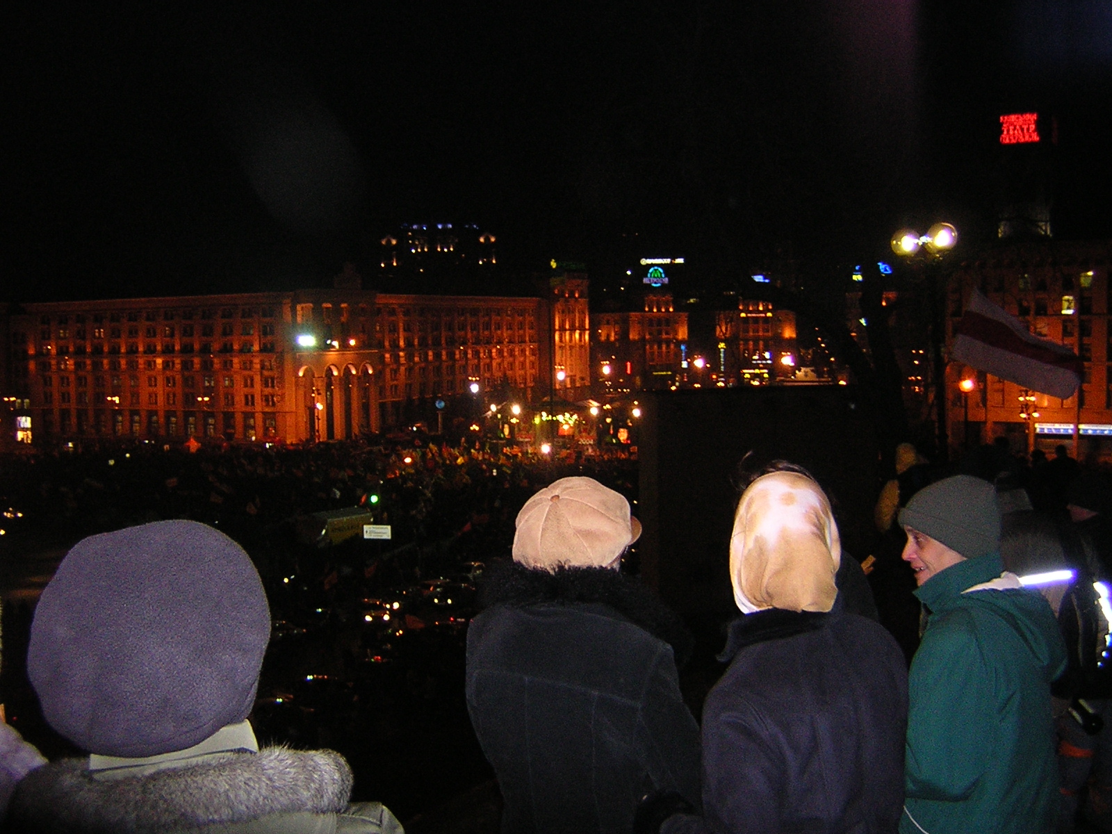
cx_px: 556
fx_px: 1156
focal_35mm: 36
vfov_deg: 39.7
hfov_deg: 51.4
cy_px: 417
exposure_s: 1/60.1
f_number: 2.6
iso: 400
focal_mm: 4.7
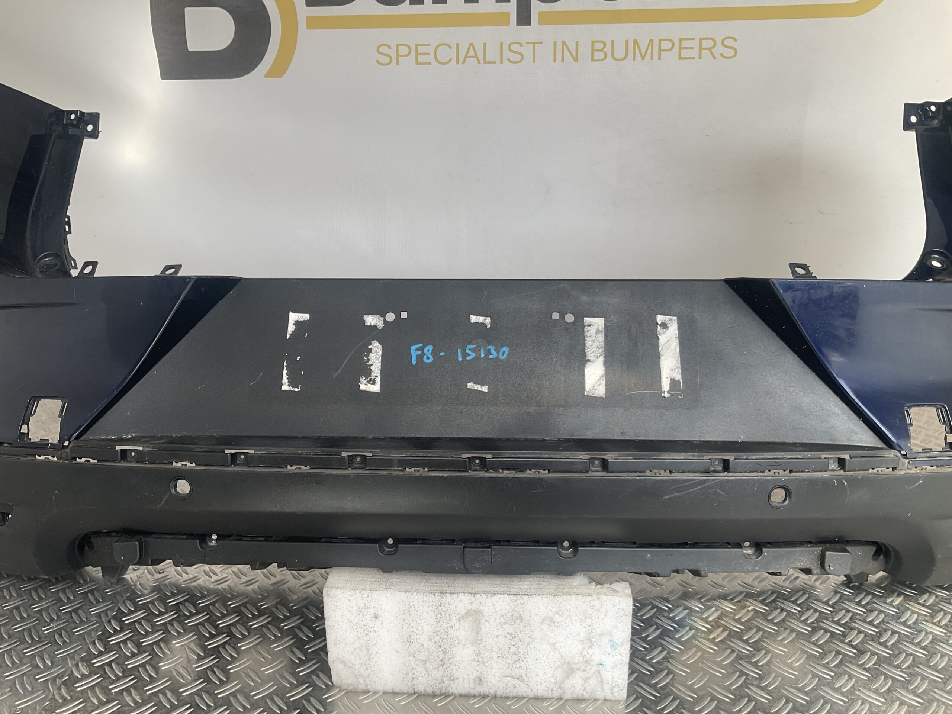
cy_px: 357
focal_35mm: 29
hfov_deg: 61.7
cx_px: 476
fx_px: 798
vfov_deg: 48.2
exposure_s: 1/180
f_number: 1.8
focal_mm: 3
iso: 16
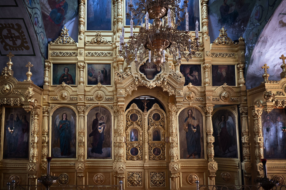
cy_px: 95
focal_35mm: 24
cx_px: 143
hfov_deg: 73.8
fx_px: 191
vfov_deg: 53.1
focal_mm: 24
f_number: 4
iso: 3200
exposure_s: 1/90
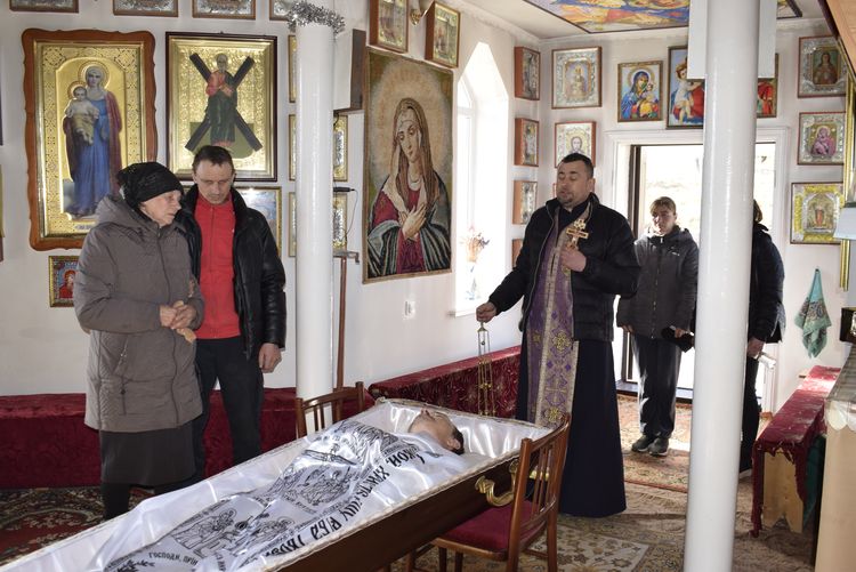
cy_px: 286
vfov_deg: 40.0
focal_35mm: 33
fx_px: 785
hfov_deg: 57.2
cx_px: 428
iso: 500
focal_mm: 22
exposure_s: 1/125
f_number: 5.6
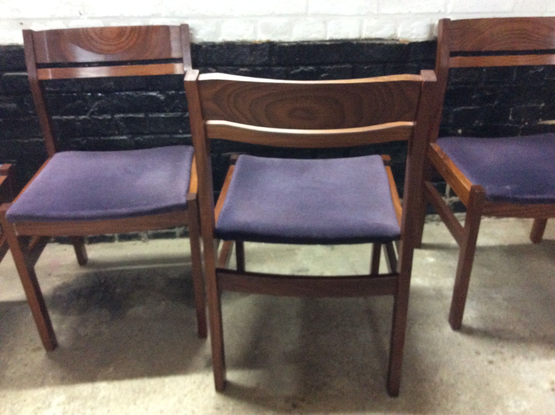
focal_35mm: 32
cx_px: 278
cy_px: 208
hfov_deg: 56.9
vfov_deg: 44.1
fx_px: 512
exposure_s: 1/17
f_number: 2.4
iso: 400
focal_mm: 3.3
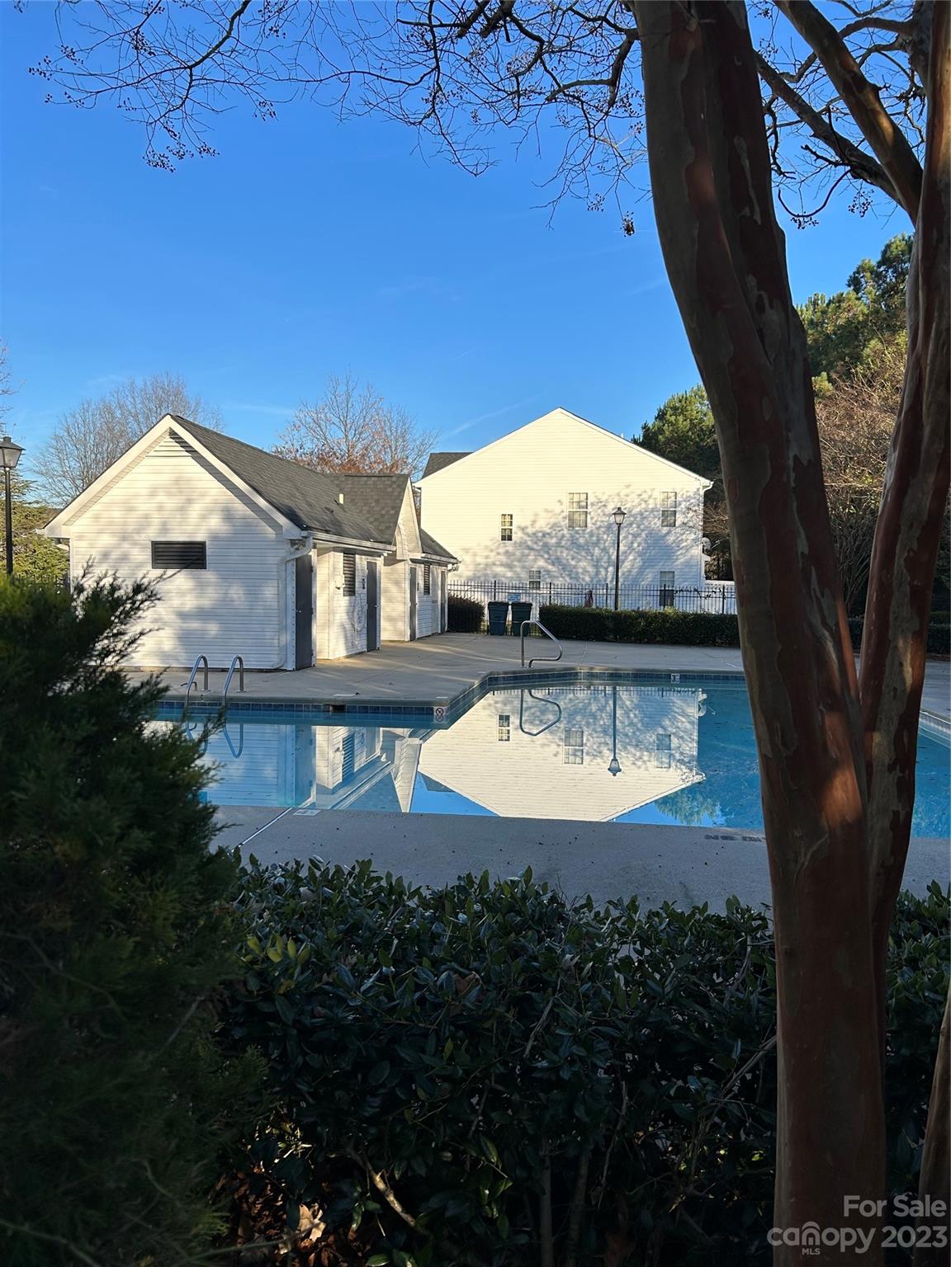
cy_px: 634
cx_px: 476
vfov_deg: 67.3
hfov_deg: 53.1
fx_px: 952
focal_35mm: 26
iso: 50
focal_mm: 5.7
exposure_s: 1/2353
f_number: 1.5
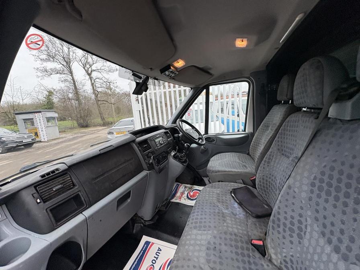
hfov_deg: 102.1
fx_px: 146
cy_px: 135
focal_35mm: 14
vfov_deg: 85.7
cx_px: 180
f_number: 2.2
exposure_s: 1/99
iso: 125
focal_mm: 2.22
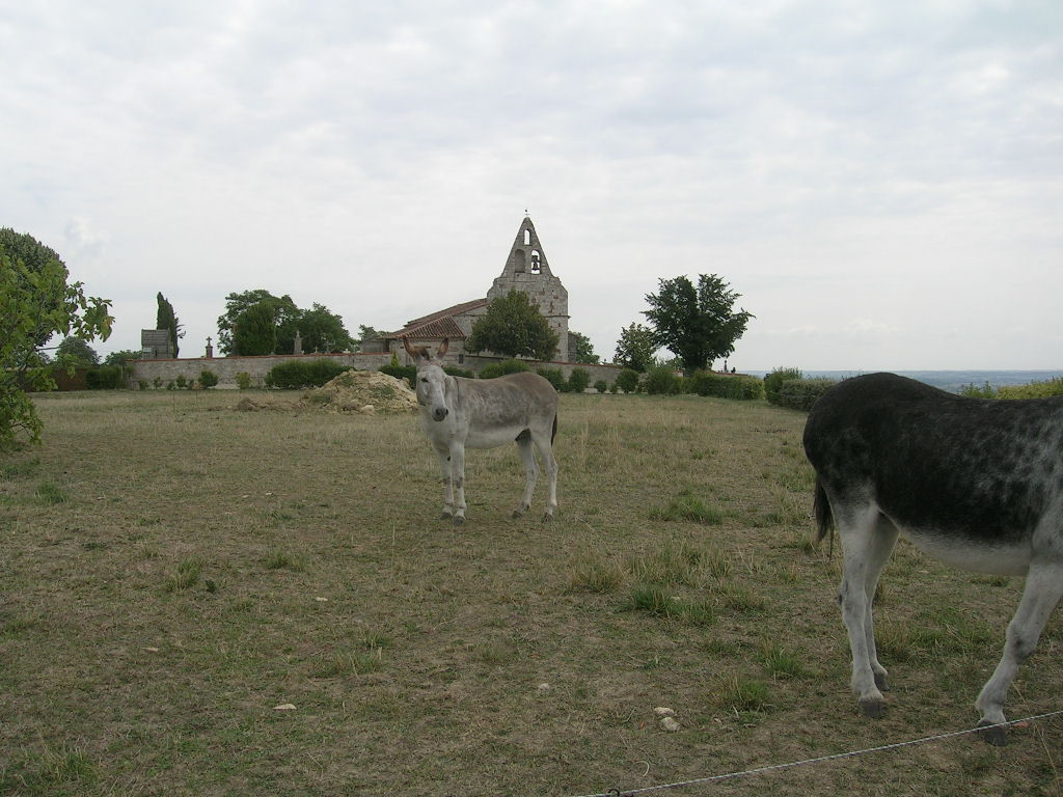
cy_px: 398
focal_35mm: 35
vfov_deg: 40.7
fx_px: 1075
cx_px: 532
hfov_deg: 52.6
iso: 50
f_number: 4.8
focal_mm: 5.4
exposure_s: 1/511
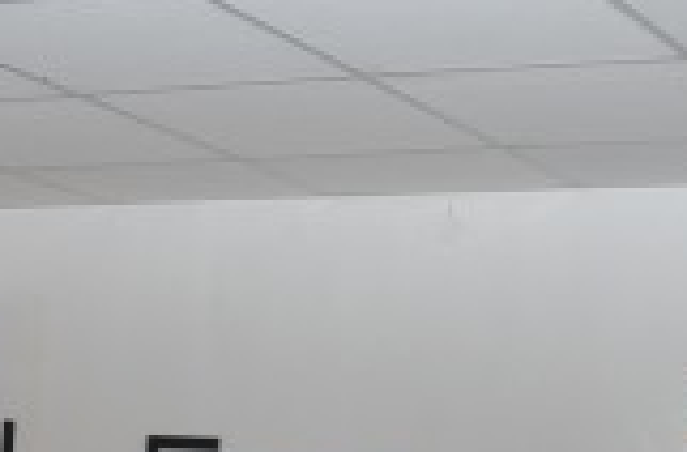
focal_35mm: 112
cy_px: 800
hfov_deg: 18.3
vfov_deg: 11.3
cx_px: 324
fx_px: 2129
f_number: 5.6
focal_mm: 20
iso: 400
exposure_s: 1/125
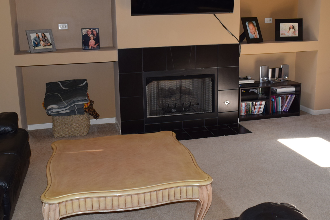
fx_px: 348
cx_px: 153
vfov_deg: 34.9
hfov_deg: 50.7
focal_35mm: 38
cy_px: 85
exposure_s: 1/125
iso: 500
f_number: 5.6
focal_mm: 18
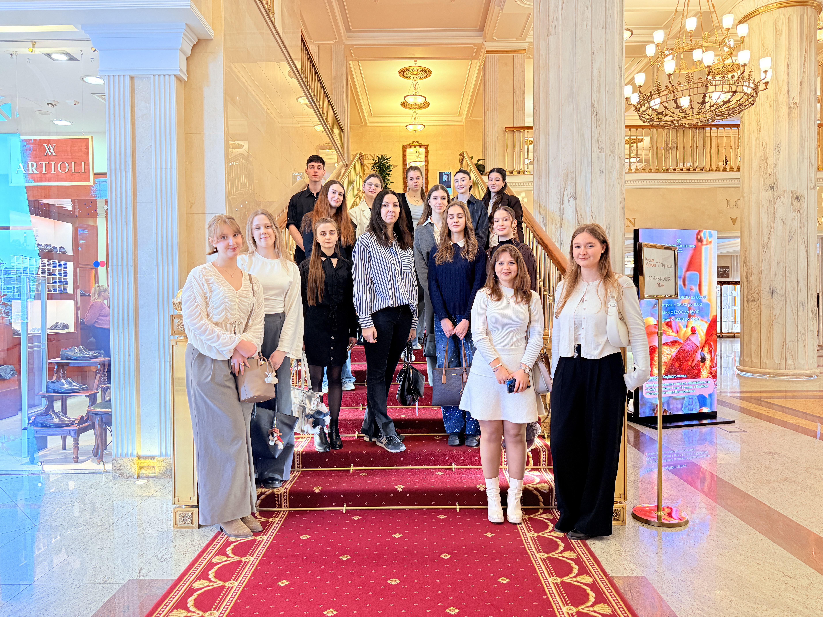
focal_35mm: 24
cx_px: 412
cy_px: 308
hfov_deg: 71.6
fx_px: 571
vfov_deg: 56.8
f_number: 1.78
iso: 400
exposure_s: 1/47
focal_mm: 6.76
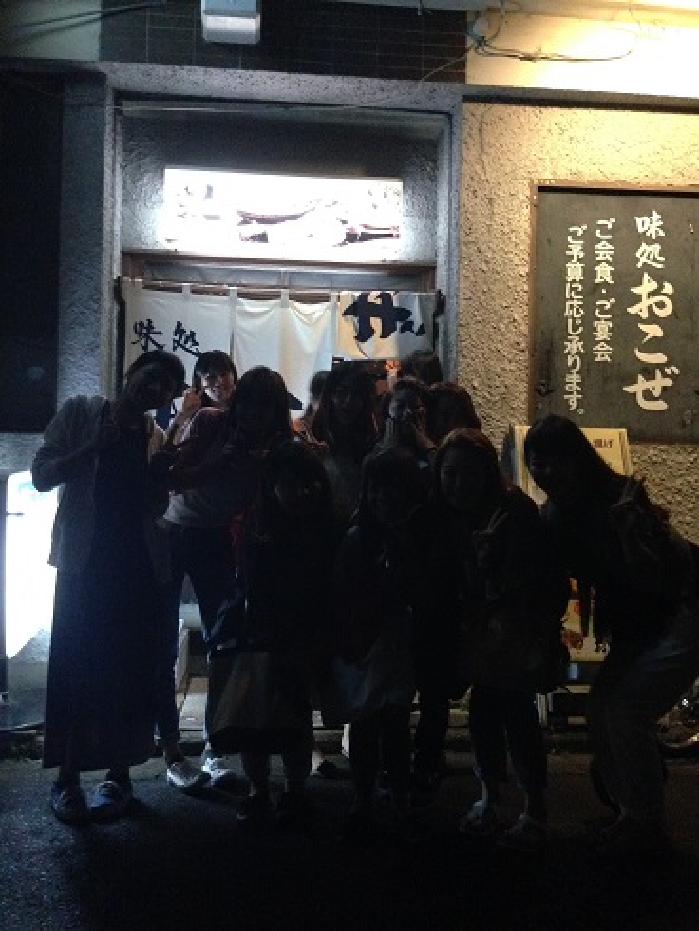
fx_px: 888
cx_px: 350
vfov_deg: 55.3
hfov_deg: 43.0
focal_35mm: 33
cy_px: 466
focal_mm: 4.12
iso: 640
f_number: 2.4
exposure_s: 1/15
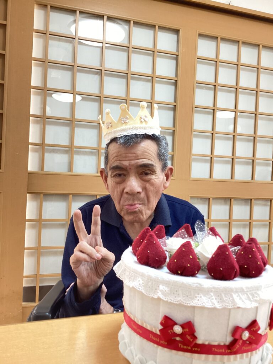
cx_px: 136
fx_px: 326
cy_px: 182
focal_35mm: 31
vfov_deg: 58.4
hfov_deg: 45.4
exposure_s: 1/40
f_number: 2.4
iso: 250
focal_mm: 3.3
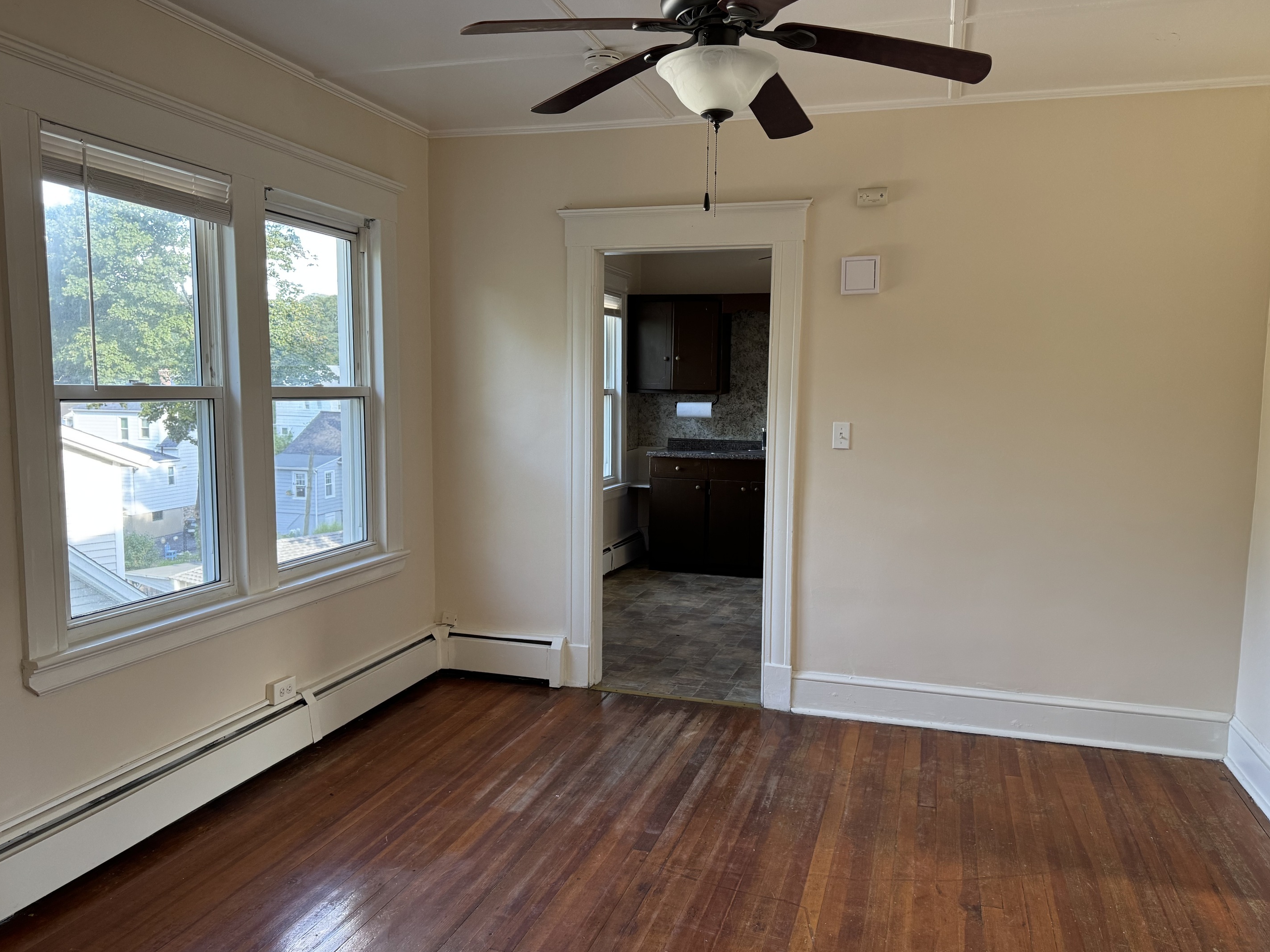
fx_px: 954
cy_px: 481
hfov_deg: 67.3
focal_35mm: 26
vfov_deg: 53.1
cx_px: 651
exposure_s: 1/121
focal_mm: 6.76
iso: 200
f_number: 1.78
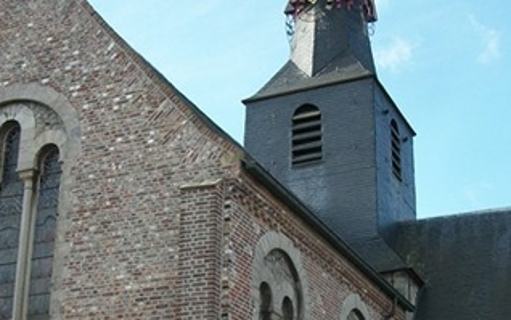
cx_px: 297
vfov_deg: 20.1
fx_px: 892
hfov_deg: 31.9
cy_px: 262
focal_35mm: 64
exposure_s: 1/500
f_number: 2.9
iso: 80
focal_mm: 5.7
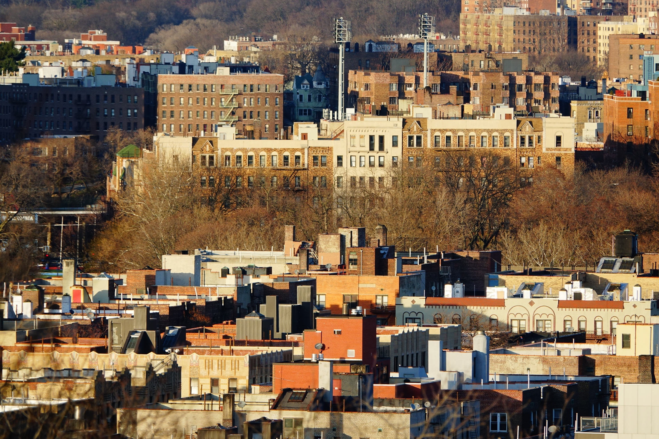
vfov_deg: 2.4
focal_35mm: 580
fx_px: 10616
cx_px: 330
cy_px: 220
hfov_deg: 3.6
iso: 100
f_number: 5
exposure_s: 1/400
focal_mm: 212.77
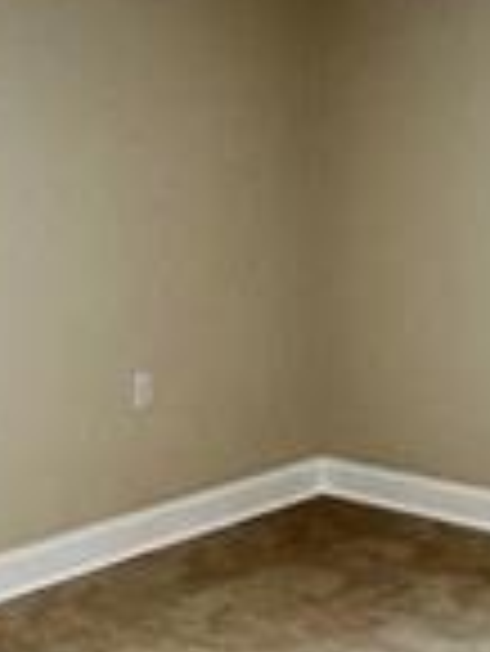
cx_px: 369
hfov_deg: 21.2
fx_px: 1300
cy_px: 297
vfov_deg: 28.1
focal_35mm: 69
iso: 320
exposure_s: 1/60
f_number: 1.8
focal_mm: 1.57
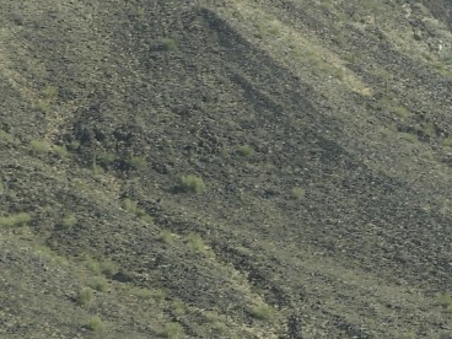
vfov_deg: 4.7
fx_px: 4087
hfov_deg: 6.3
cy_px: 259
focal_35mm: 313
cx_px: 547
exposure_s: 1/400
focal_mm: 14.3
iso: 100
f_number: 4.5
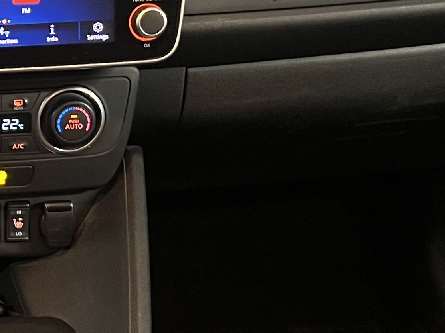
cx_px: -214
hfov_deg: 18.6
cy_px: 138
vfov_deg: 15.7
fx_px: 1208
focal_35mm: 94
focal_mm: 5.7
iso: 500
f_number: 1.5
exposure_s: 1/25
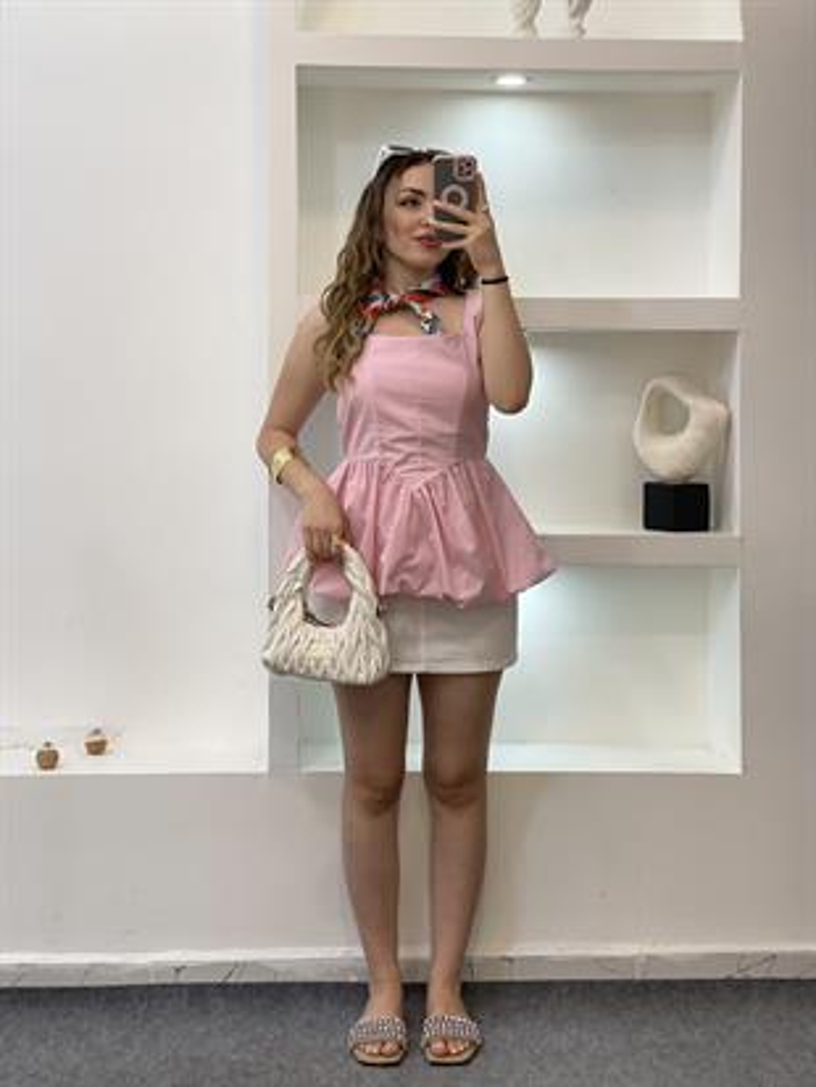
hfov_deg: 28.0
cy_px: 544
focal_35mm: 52
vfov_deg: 36.8
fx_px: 1634
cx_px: 408
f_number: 2
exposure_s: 1/100
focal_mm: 6
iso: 64
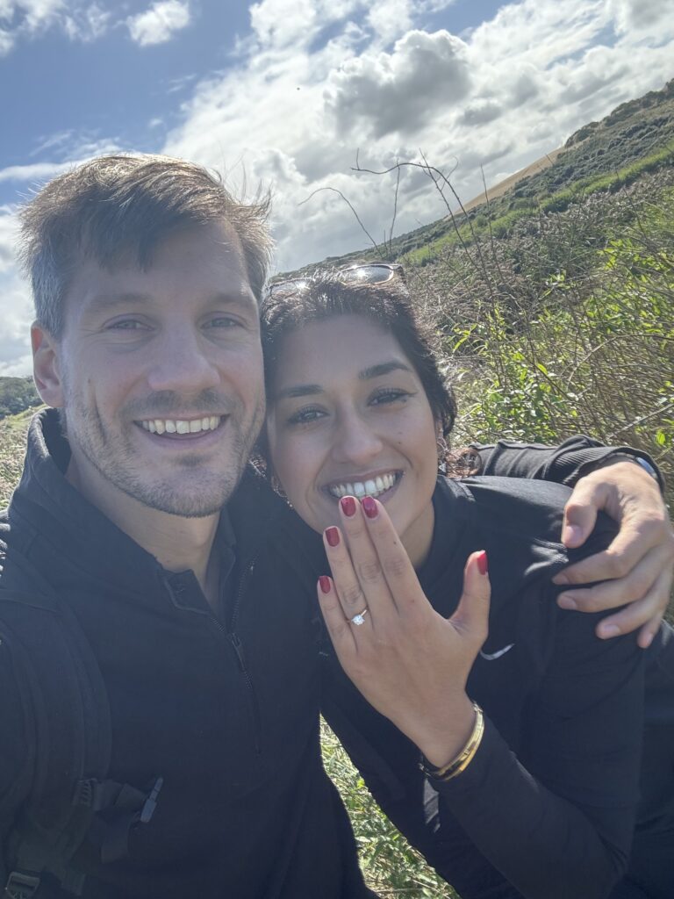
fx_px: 779
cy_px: 450
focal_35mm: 30
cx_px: 337
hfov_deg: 46.8
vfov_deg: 60.0
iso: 25
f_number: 1.9
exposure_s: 1/487
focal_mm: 2.69
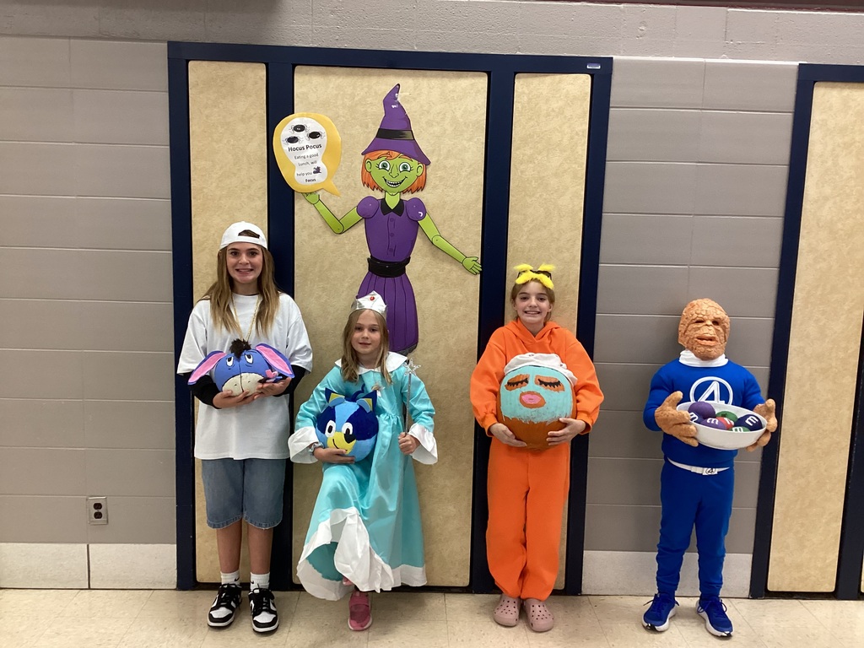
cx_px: 432
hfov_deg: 58.4
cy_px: 324
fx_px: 774
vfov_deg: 45.4
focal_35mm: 31
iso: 200
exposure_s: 1/60
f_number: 2.4
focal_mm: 3.3
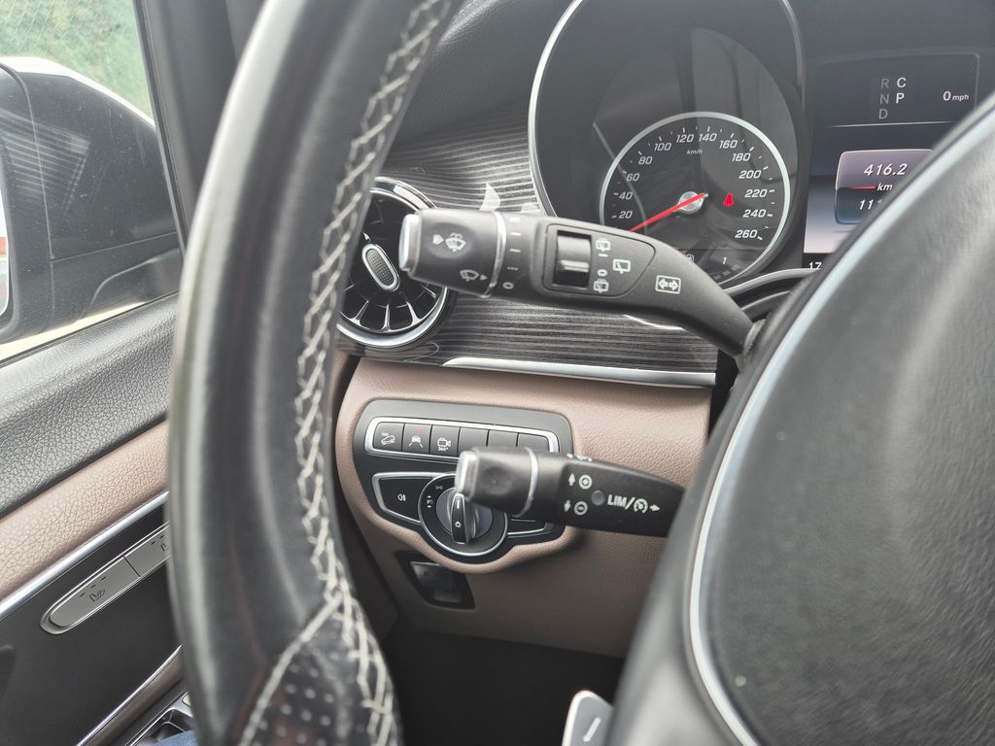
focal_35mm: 23
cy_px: 373
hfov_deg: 73.9
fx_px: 661
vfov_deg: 58.9
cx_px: 498
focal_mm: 5.4
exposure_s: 1/180
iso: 100
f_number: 1.8
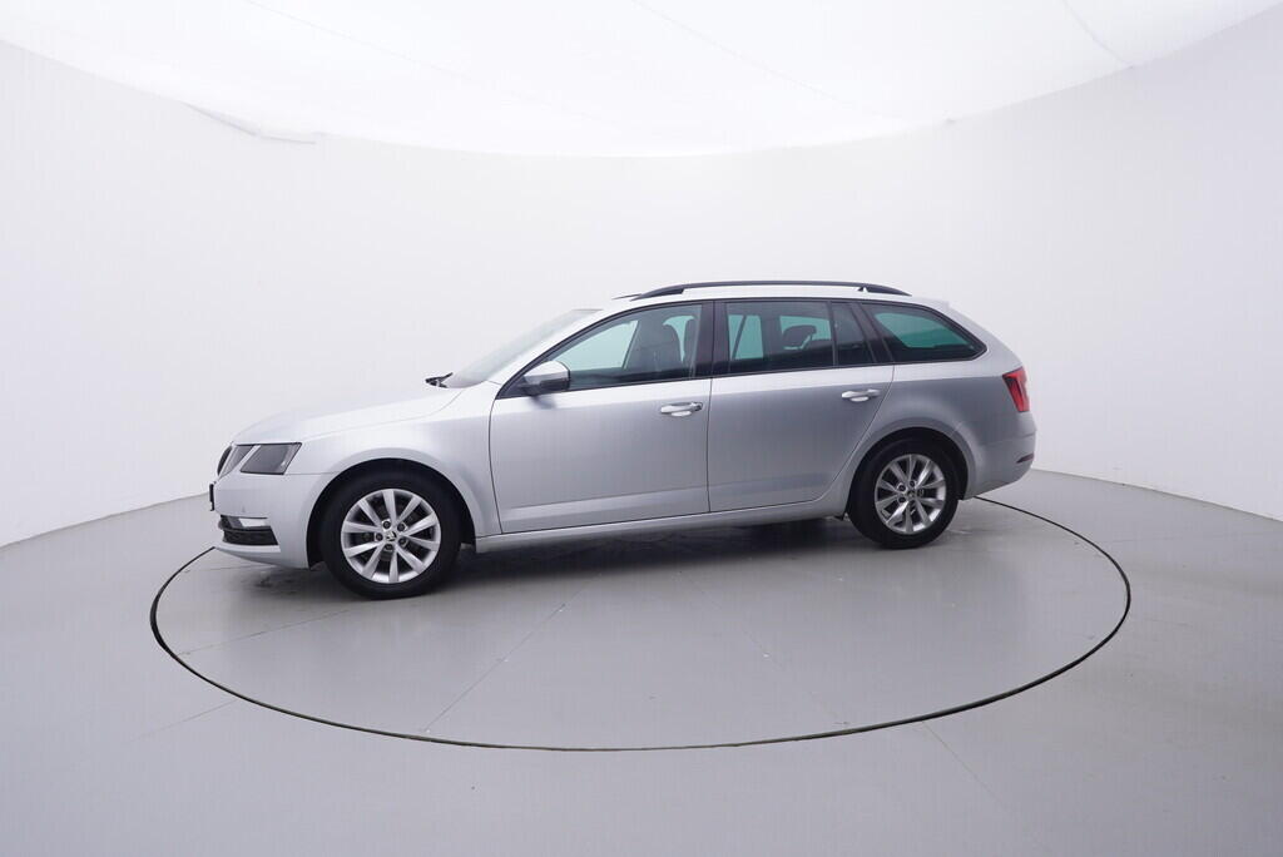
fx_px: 802
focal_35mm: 22
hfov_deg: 77.3
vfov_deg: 56.2
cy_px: 428
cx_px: 642
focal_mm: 15
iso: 200
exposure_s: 1/80
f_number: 5
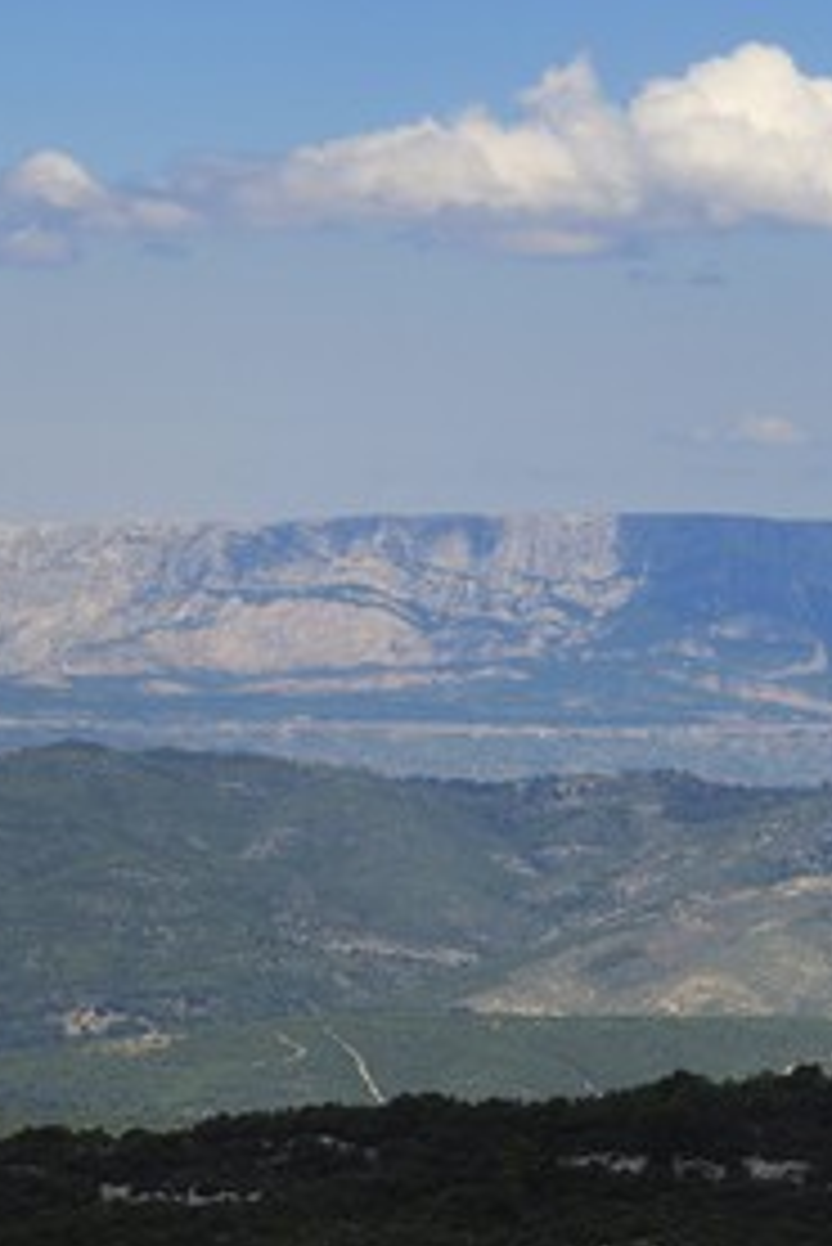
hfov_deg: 5.5
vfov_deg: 8.2
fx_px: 8655
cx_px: 297
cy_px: 621
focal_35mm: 250
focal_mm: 165
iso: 200
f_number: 18
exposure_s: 1/200
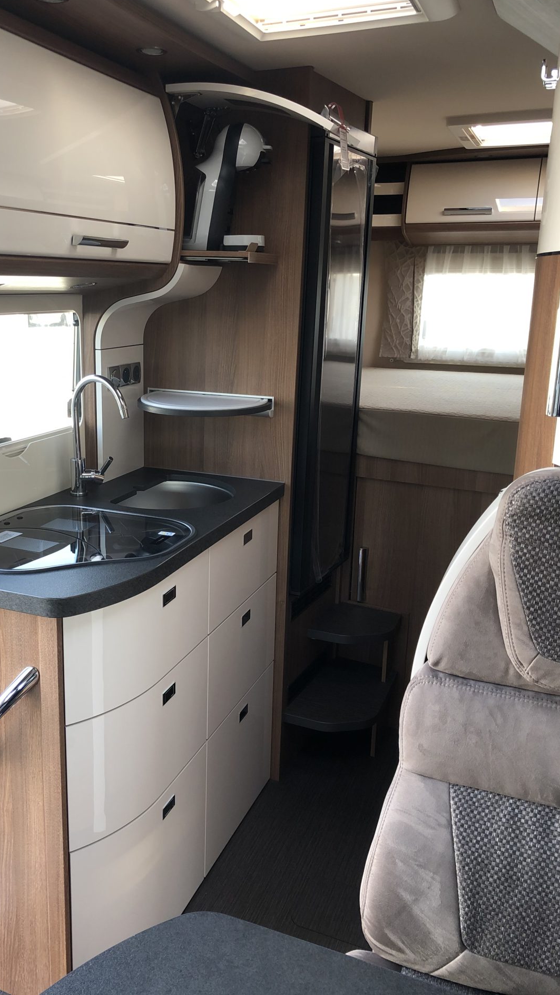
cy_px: 490
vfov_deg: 62.6
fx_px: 818
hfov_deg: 37.4
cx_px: 189
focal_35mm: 31
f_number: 1.8
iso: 25
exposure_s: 1/30
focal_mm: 3.99
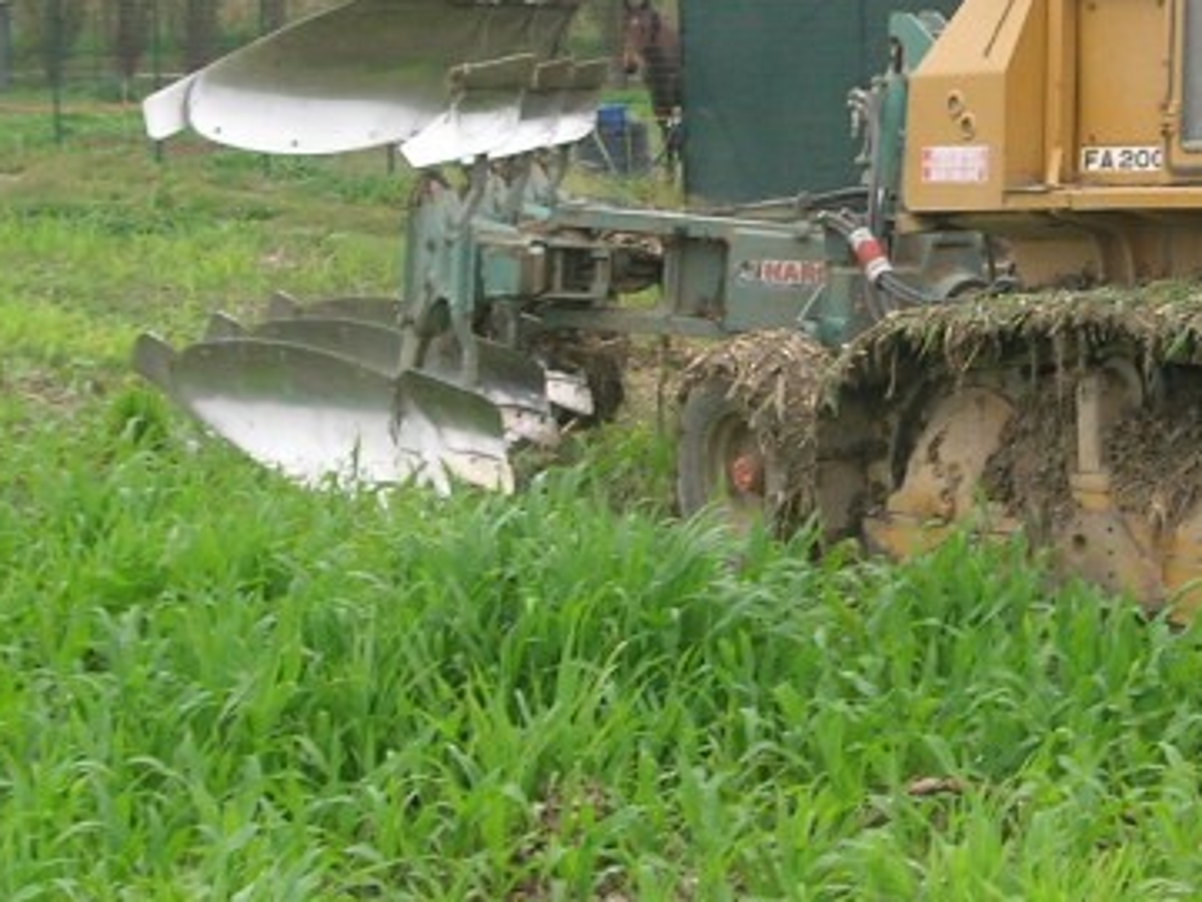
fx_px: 3750
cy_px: 207
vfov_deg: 13.7
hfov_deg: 18.0
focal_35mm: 108
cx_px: 1028
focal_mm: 7.8
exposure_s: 1/74
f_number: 4.8
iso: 64
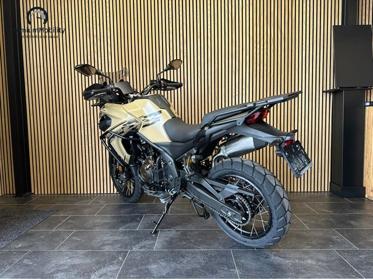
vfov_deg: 56.8
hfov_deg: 71.6
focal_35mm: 24
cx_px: 186
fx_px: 259
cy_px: 140
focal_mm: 6.86
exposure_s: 1/100
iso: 125
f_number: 1.78
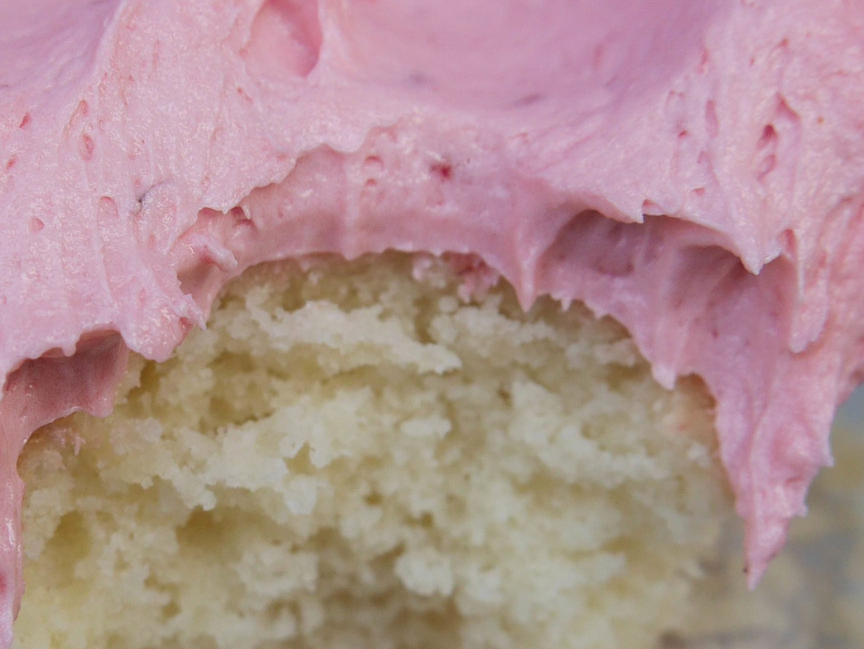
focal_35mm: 85
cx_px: 168
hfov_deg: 22.7
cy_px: 370
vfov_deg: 17.4
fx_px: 2122
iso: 200
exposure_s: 1/200
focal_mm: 16
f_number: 5
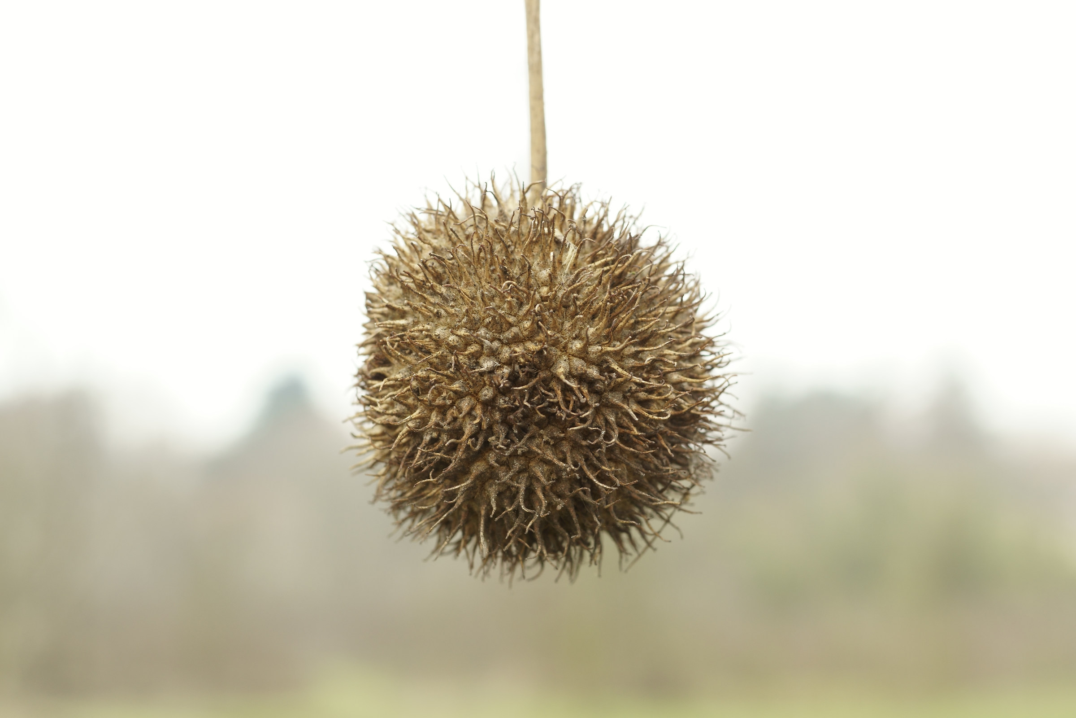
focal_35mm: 52
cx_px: 538
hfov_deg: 37.9
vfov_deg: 25.8
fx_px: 1569
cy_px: 359
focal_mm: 35
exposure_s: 1/80
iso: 250
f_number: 6.3
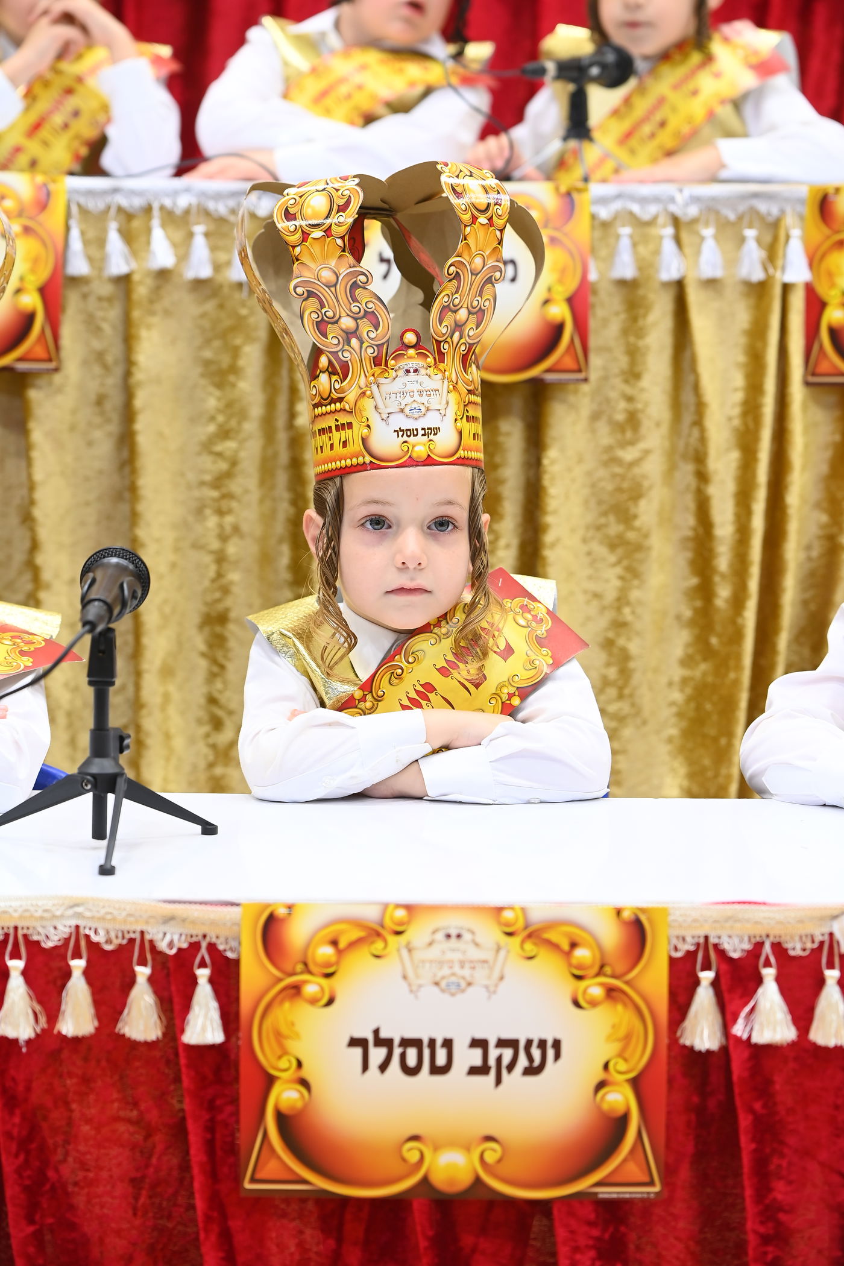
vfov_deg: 22.1
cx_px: 422
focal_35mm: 92
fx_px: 3235
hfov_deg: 14.9
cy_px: 633
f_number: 3.5
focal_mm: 92
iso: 640
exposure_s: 1/200
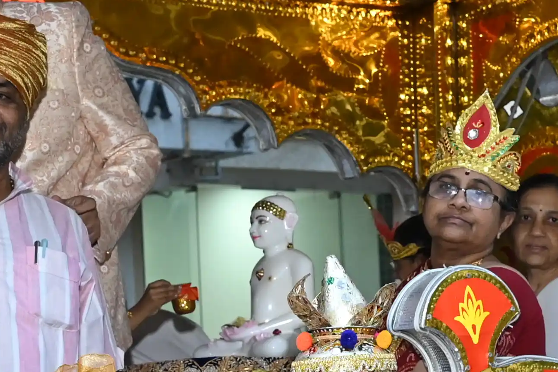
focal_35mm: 109
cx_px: 386
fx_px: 1690
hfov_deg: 18.7
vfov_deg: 12.4
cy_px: 391
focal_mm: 24
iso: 1600
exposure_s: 1/125
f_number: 4
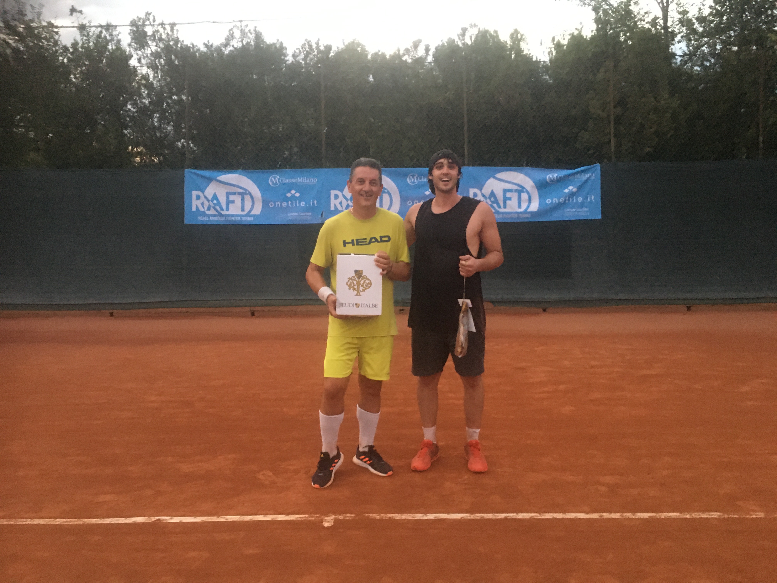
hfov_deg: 61.7
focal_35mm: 29
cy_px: 292
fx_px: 651
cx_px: 388
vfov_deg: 48.2
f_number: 2.2
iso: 250
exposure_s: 1/17
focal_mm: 4.15
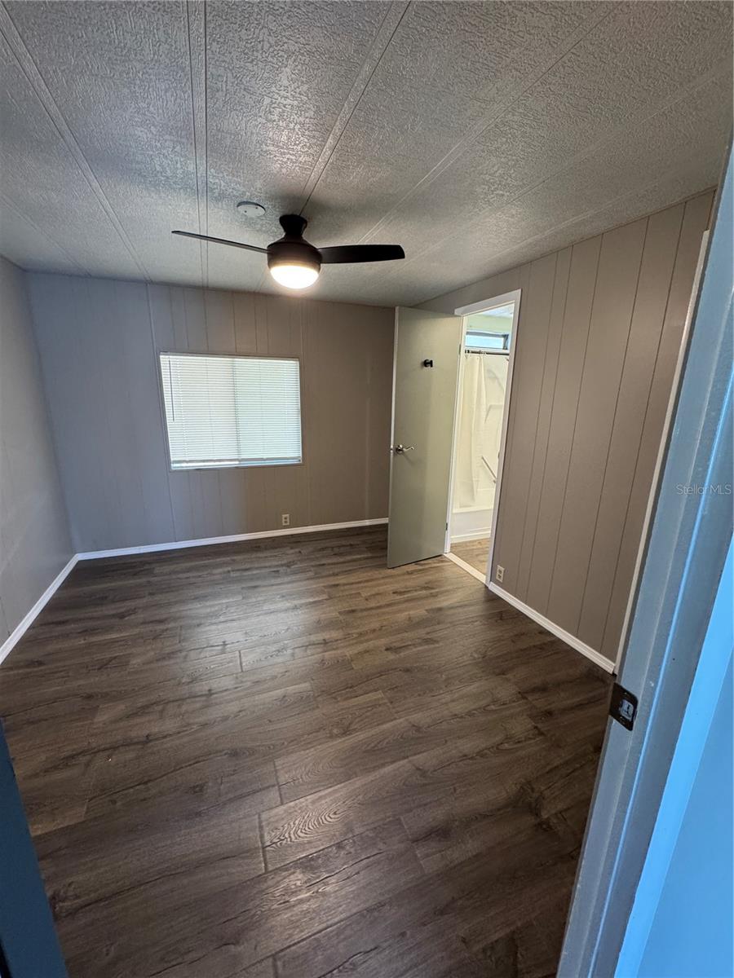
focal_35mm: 14
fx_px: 396
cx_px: 367
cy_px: 489
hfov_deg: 85.7
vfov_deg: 102.1
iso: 250
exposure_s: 1/60
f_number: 2.2
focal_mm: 2.22
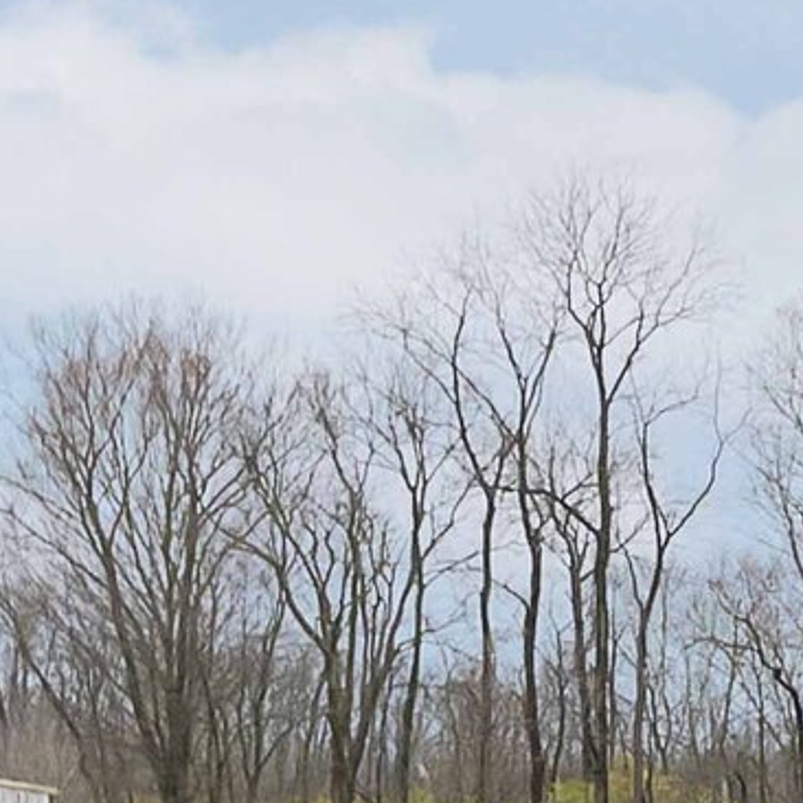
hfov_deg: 6.5
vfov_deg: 8.2
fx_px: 5616
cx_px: 3249
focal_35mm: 214
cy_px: 302
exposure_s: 1/500
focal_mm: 30
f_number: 5.6
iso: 320
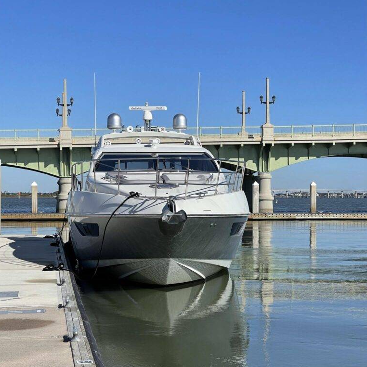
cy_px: 207
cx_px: 183
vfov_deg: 22.7
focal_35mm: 76
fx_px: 912
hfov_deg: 22.8
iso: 20
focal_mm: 7.5
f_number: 2.2
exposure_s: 1/2320
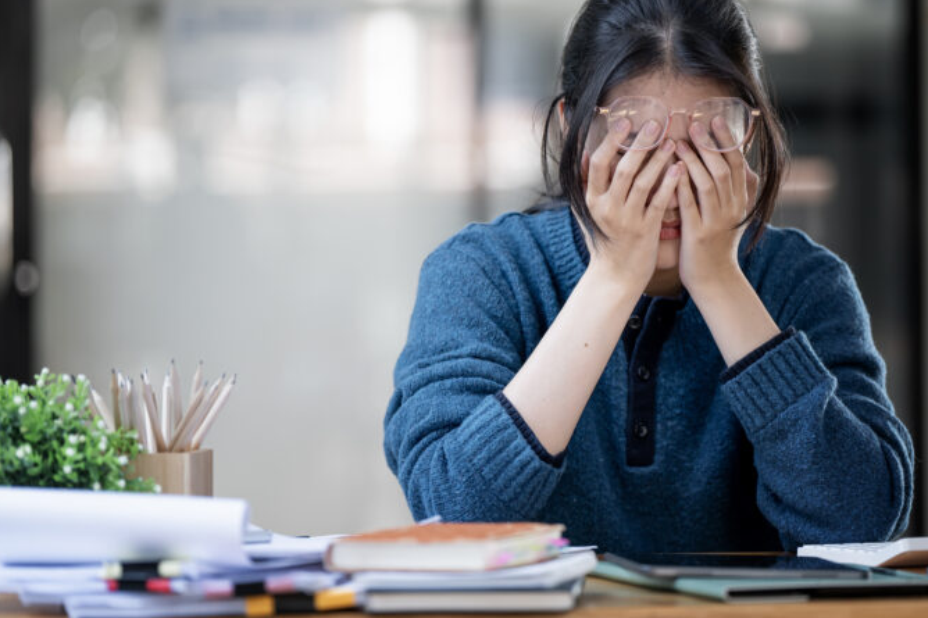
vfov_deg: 9.0
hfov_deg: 13.4
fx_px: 3943
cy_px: 274
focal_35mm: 153
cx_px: 518
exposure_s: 1/160
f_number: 2.8
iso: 320
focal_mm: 133
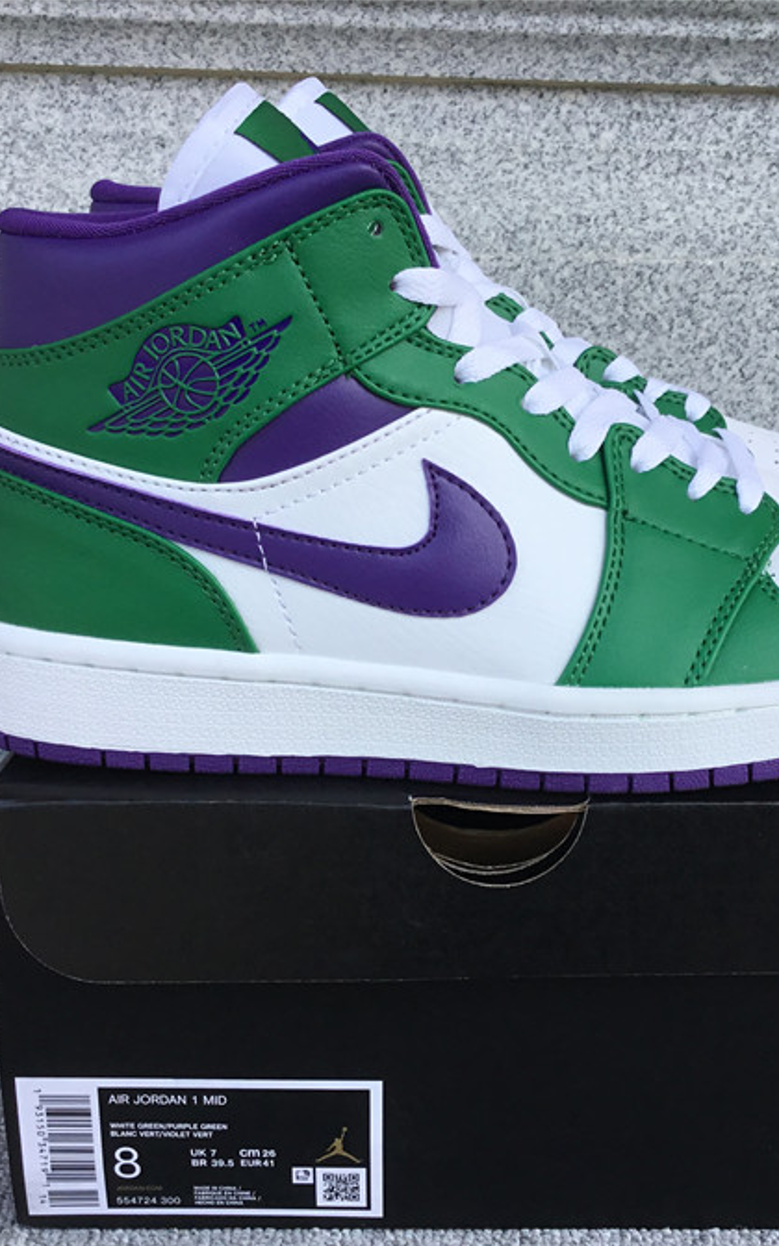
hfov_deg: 29.0
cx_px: 510
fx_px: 1495
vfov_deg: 45.3
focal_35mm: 44
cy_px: 624
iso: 25
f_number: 2.4
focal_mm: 3.3
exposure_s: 1/438
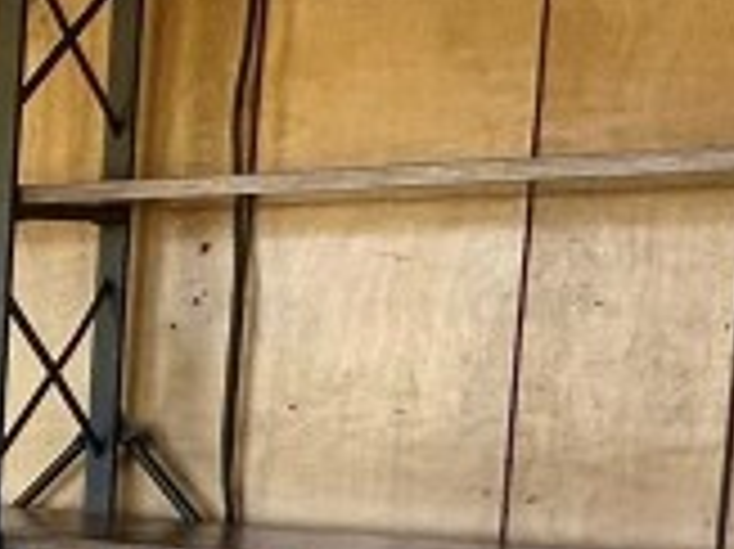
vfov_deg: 16.6
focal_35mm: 88
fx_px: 1865
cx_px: -1270
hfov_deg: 12.8
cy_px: 472
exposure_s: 1/150
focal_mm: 2.22
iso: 40
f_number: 2.2
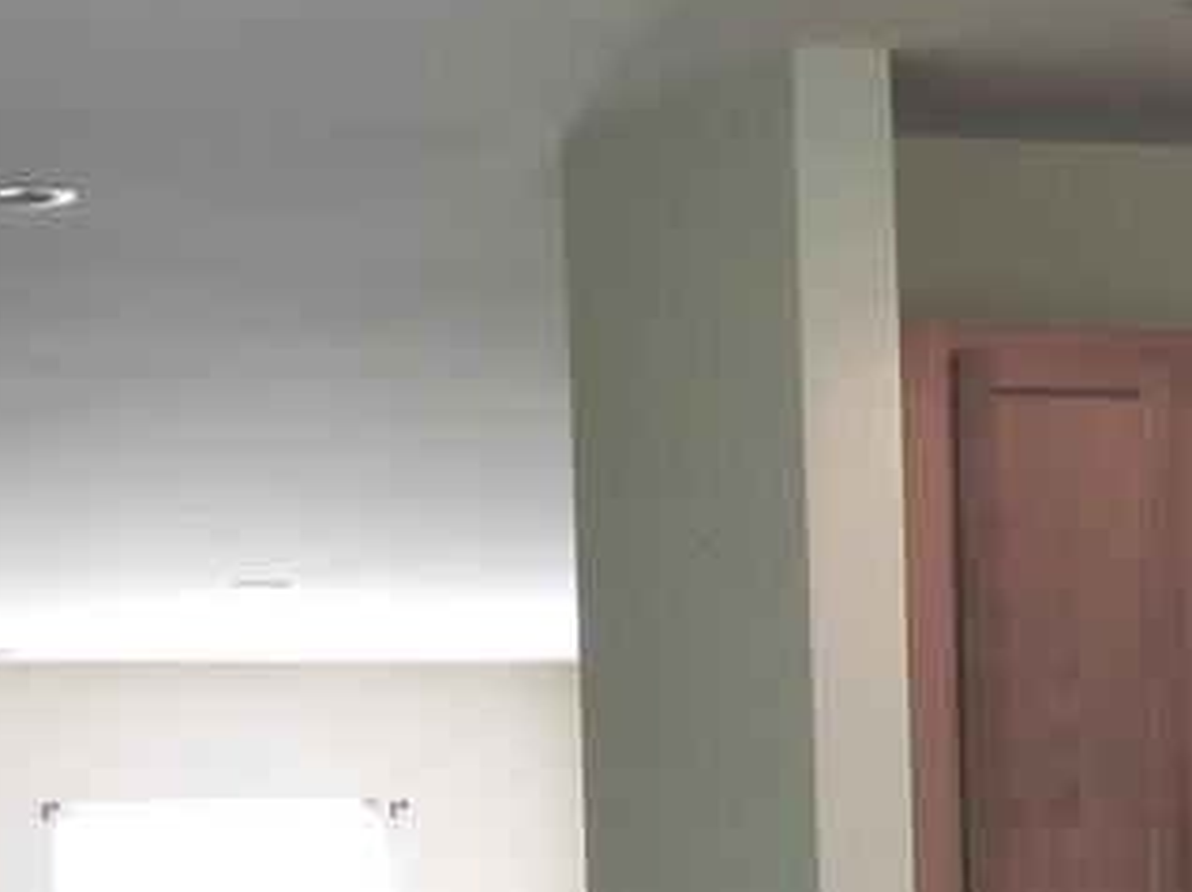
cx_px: 900
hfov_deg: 9.7
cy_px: 1503
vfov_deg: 7.1
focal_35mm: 204
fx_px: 7019
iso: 220
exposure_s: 1/30
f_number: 4
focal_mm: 8.1
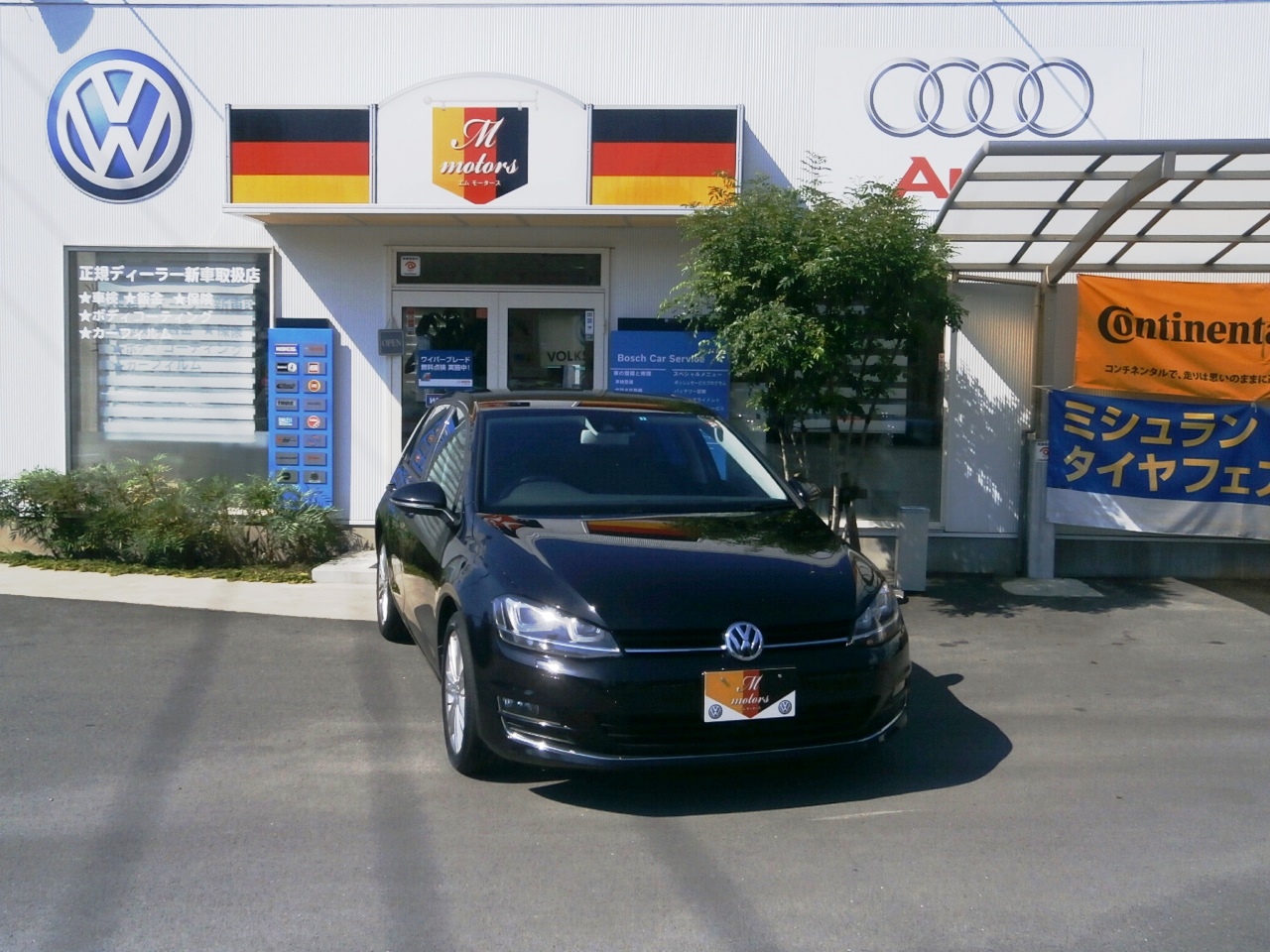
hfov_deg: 51.4
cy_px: 476
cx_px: 635
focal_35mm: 36
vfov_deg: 39.7
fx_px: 1321
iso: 80
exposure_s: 1/320
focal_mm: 6.4
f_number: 8.7
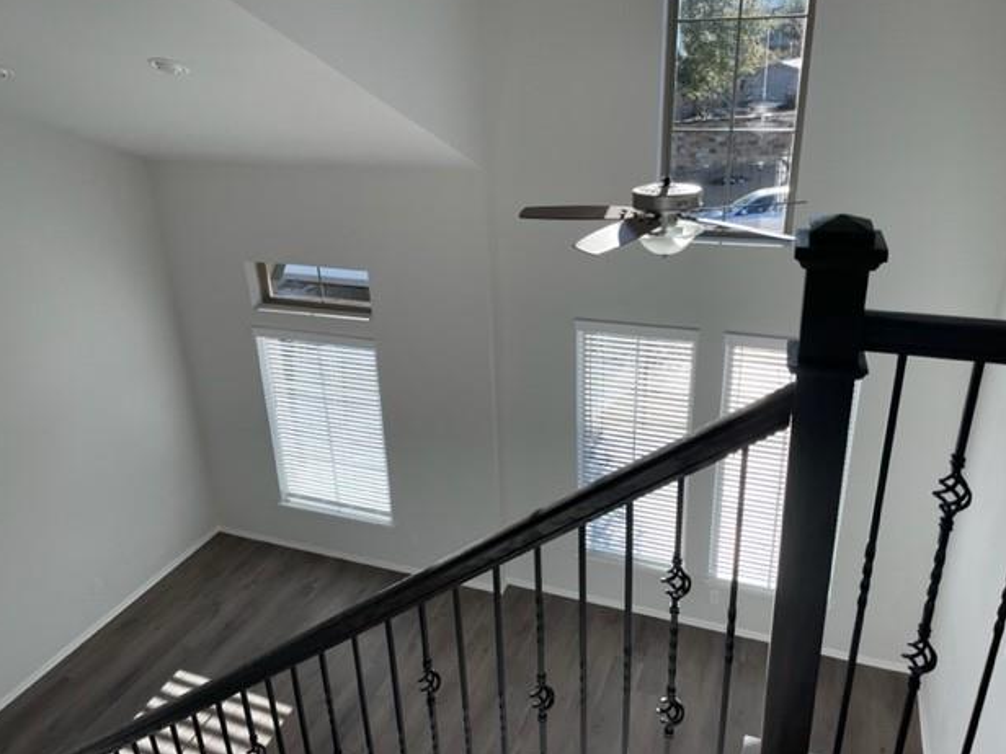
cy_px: 369
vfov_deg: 51.4
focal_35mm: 27
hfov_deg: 65.3
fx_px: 785
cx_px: 513
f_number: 1.6
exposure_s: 1/626
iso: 32
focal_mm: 4.2
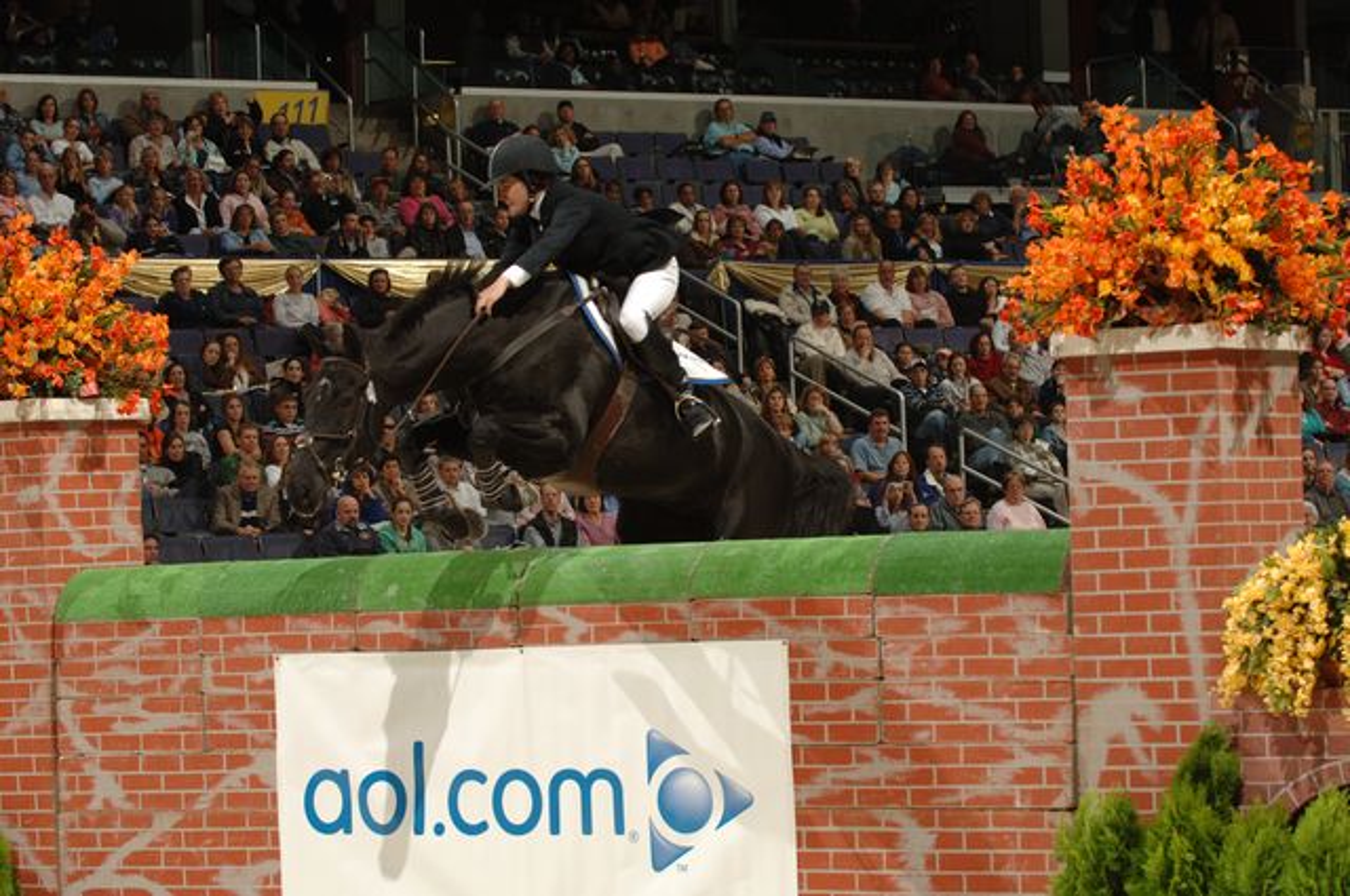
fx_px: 5056
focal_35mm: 135
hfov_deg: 15.2
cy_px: 448
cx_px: 675
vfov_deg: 10.1
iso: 250
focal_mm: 90
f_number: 5.6
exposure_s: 1/250
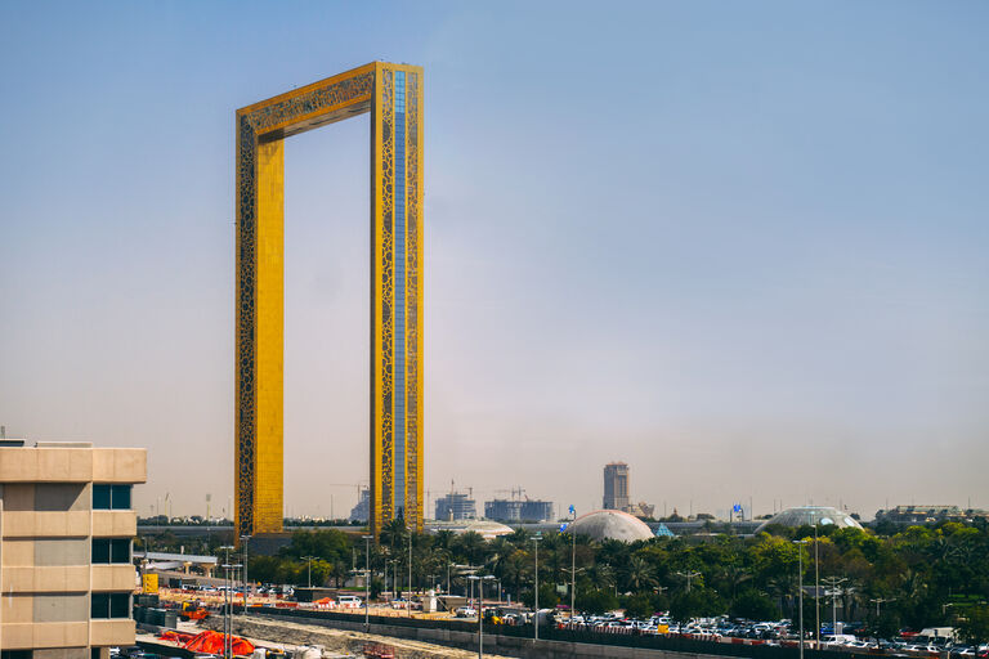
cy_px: 330
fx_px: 2143
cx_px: 494
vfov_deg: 17.5
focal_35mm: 78
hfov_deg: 26.0
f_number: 3.9
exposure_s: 1/500
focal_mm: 78
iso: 200
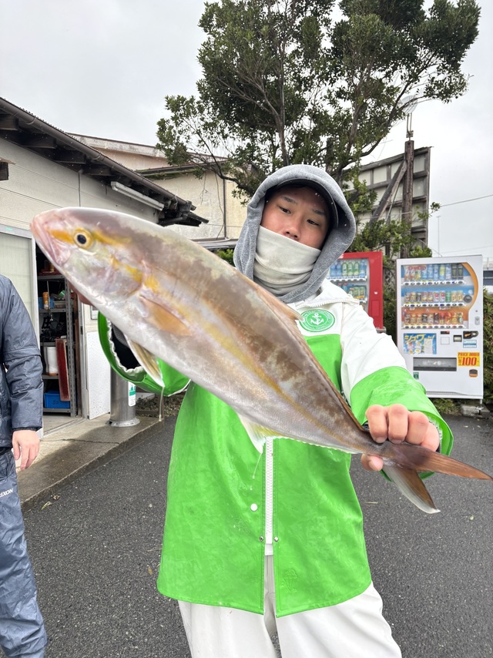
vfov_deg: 67.3
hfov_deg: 53.0
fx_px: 494
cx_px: 246
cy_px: 329
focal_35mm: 26
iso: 50
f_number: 1.6
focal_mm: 5.96
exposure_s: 1/454
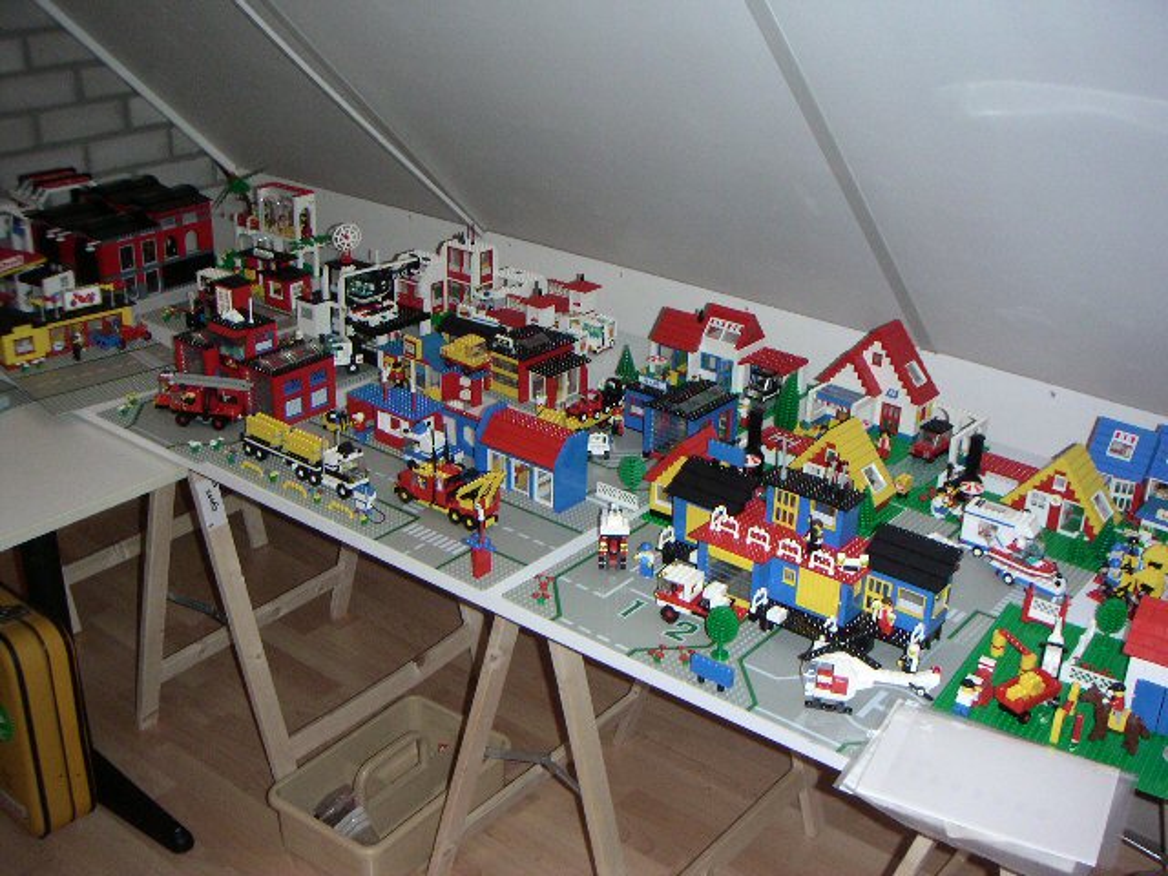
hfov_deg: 49.0
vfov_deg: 37.7
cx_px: 584
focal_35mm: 38
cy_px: 438
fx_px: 1282
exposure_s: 1/50
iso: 160
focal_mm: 6
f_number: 2.8
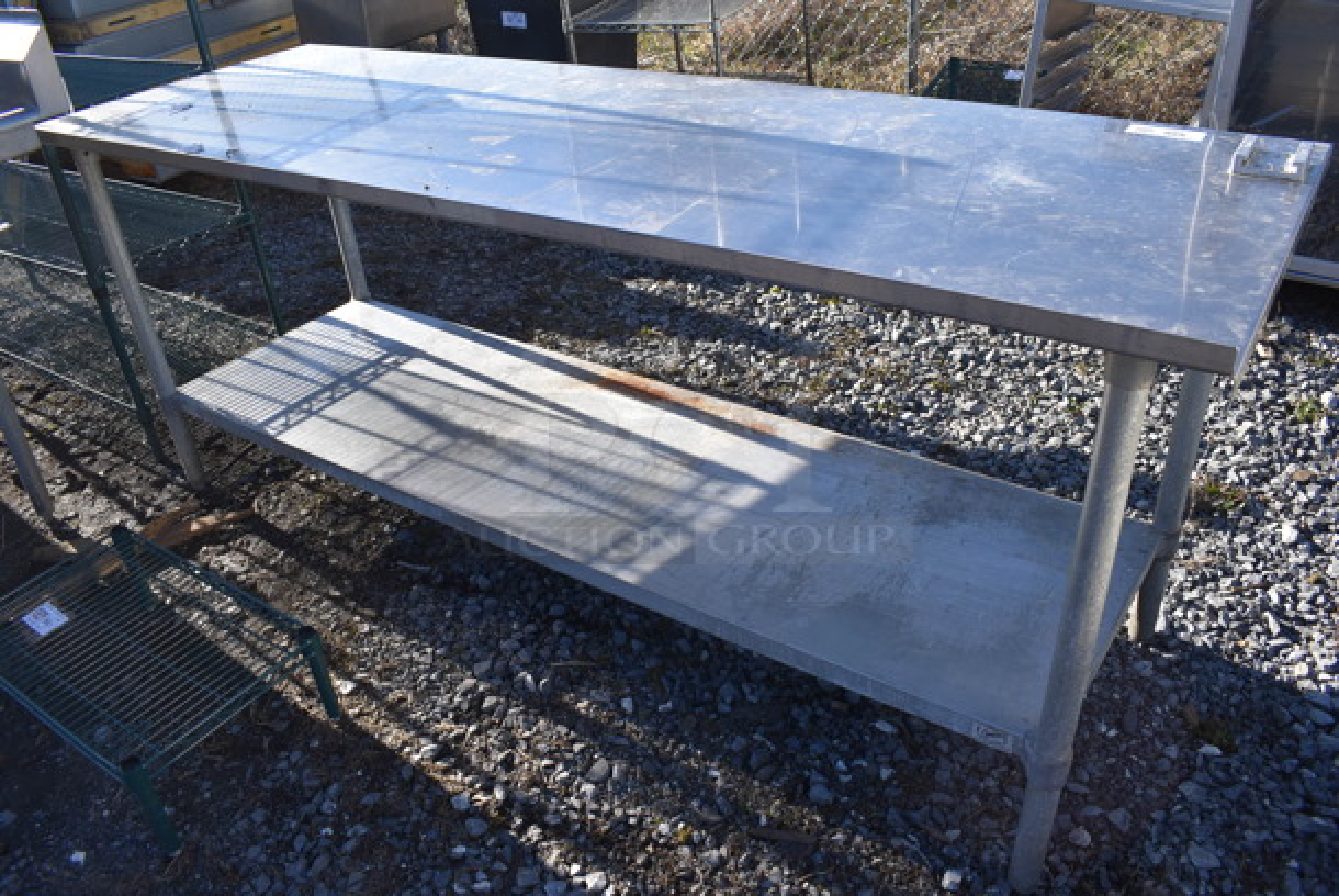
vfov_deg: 48.0
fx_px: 1005
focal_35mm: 27
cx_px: 670
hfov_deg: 67.3
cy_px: 448
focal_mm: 18
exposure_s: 1/320
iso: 200
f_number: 7.1
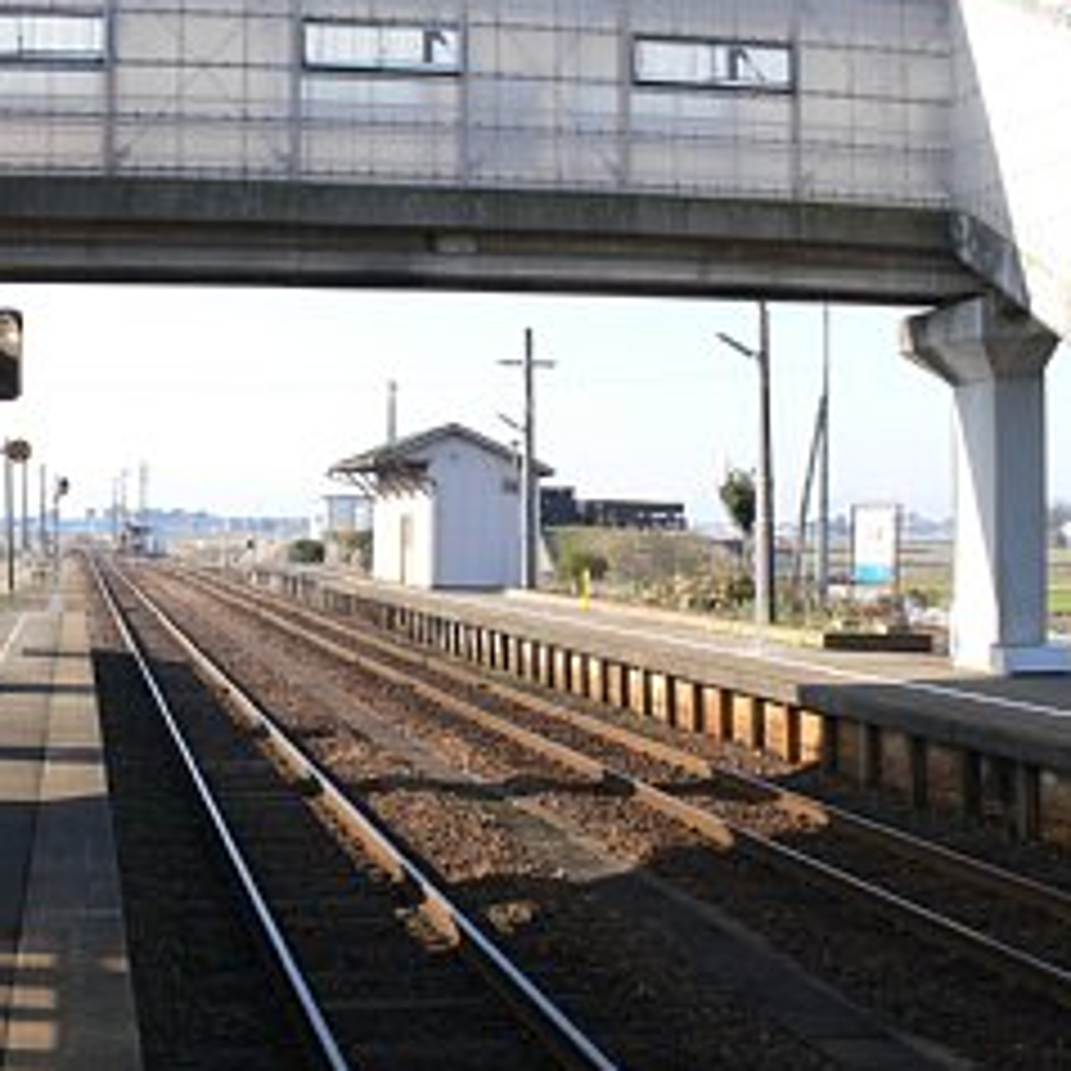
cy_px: 495
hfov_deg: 32.6
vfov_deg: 32.8
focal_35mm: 52
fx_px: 1820
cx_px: 374
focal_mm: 7.4
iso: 80
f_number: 5.6
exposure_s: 1/100
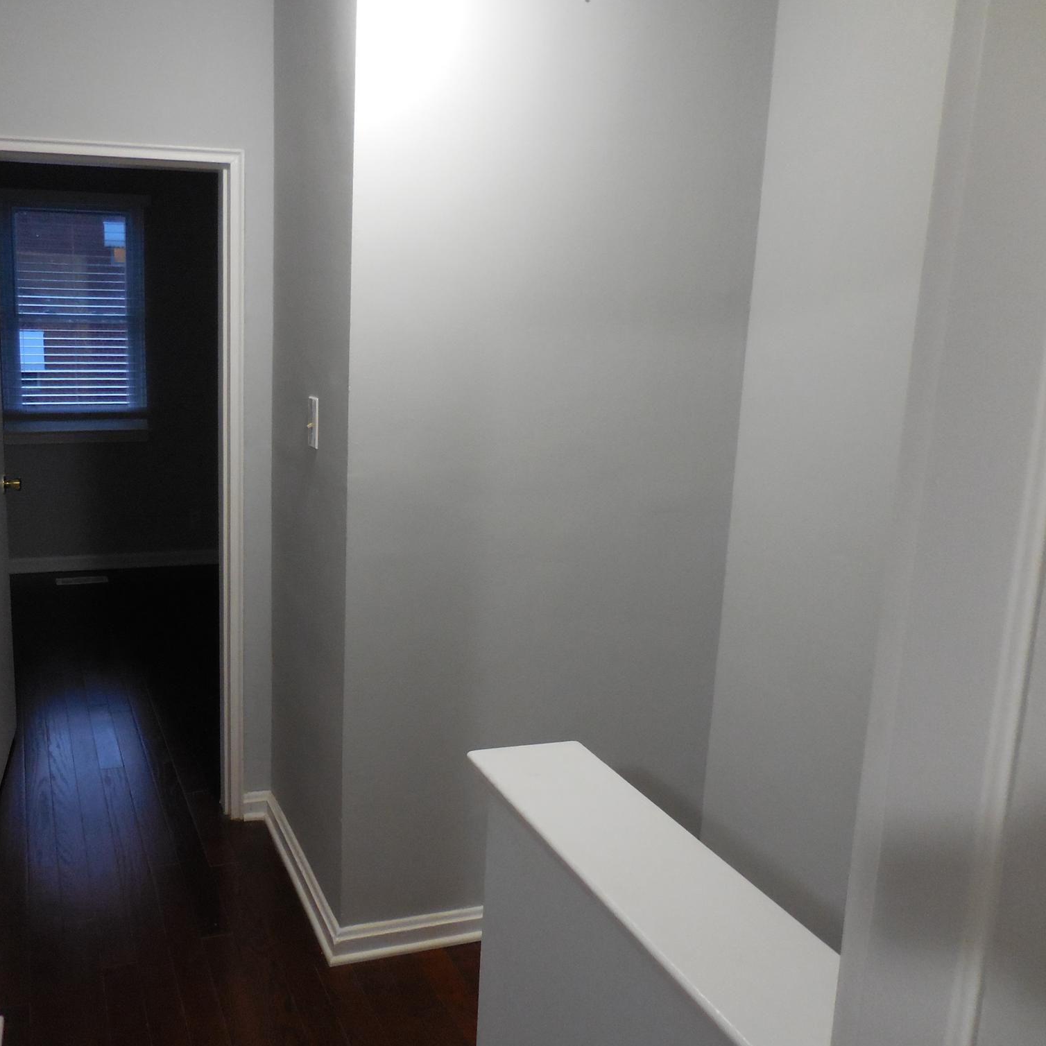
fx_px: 1026
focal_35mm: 30
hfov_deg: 53.3
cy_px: 529
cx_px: 375
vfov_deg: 54.0
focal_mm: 4.5
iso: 320
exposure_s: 1/30
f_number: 3.3
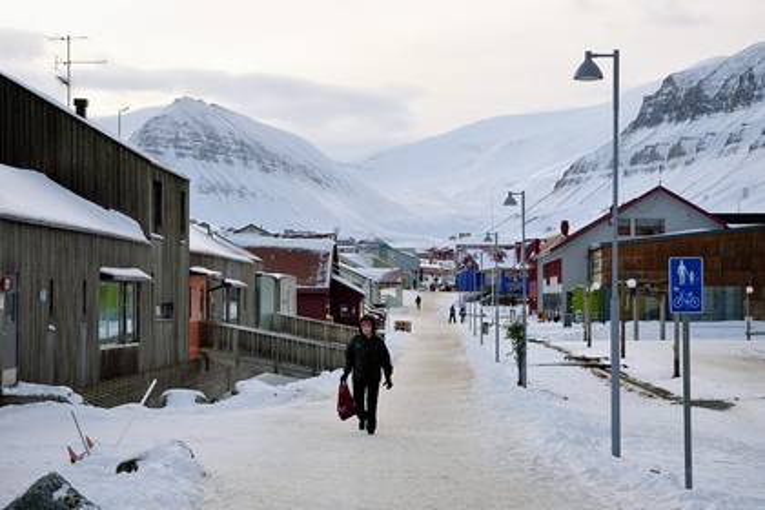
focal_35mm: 70
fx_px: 1487
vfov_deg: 19.5
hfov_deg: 28.8
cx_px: 382
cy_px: 255
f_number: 10
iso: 800
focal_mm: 70
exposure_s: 1/125
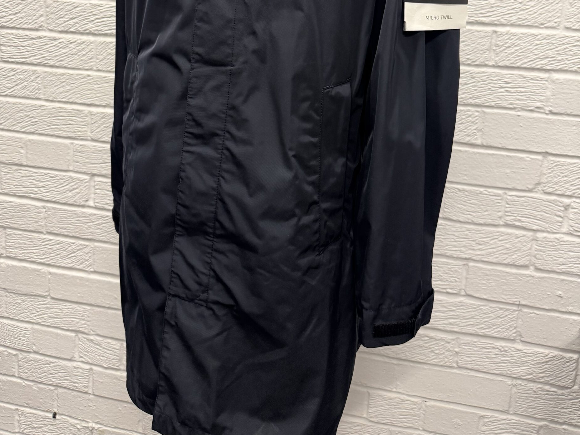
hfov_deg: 55.3
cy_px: 45
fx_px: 553
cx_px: 281
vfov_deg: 39.8
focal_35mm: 33
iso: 250
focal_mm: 6.76
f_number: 1.78
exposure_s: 1/50
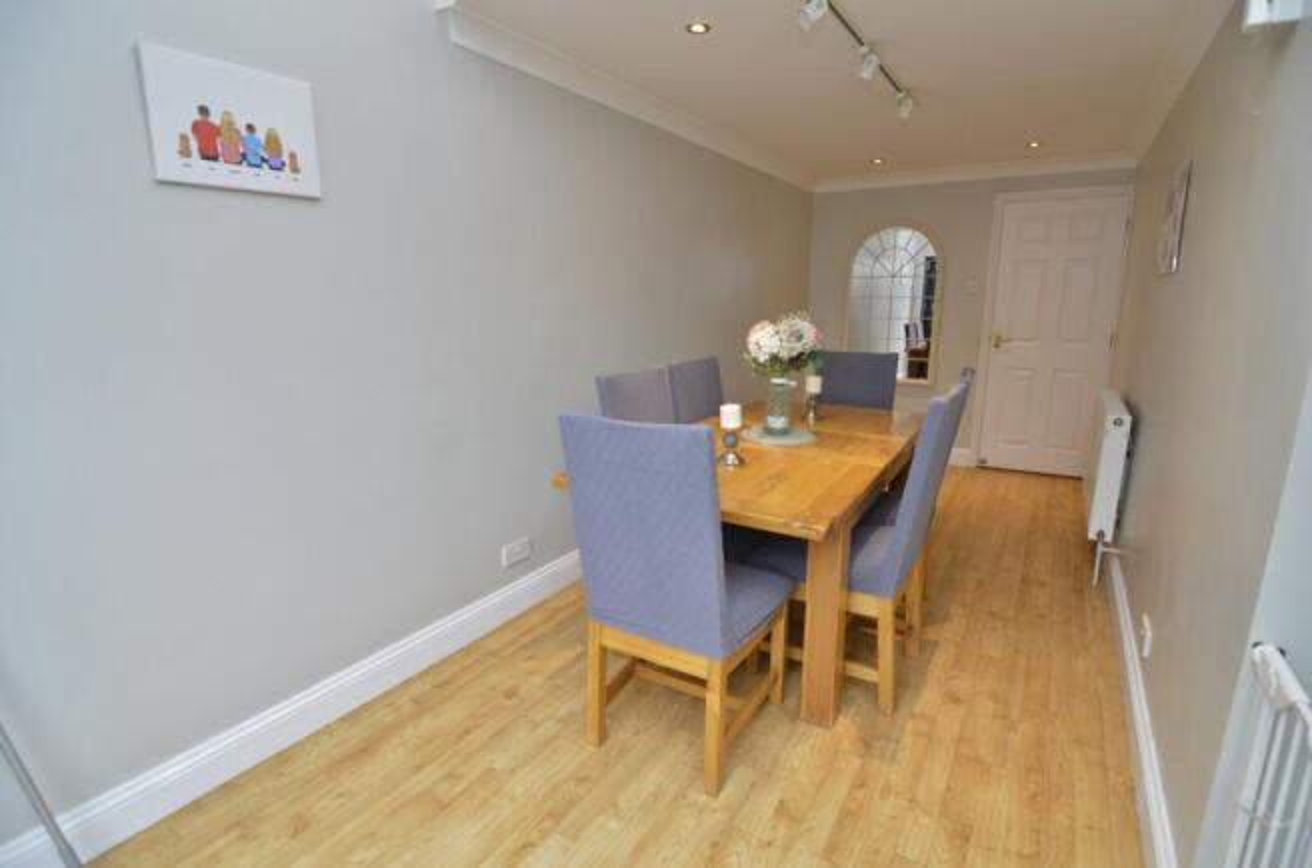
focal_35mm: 16
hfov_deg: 95.1
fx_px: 600
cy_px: 434
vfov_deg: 71.8
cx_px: 656
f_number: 4
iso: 800
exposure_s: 1/60
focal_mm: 11
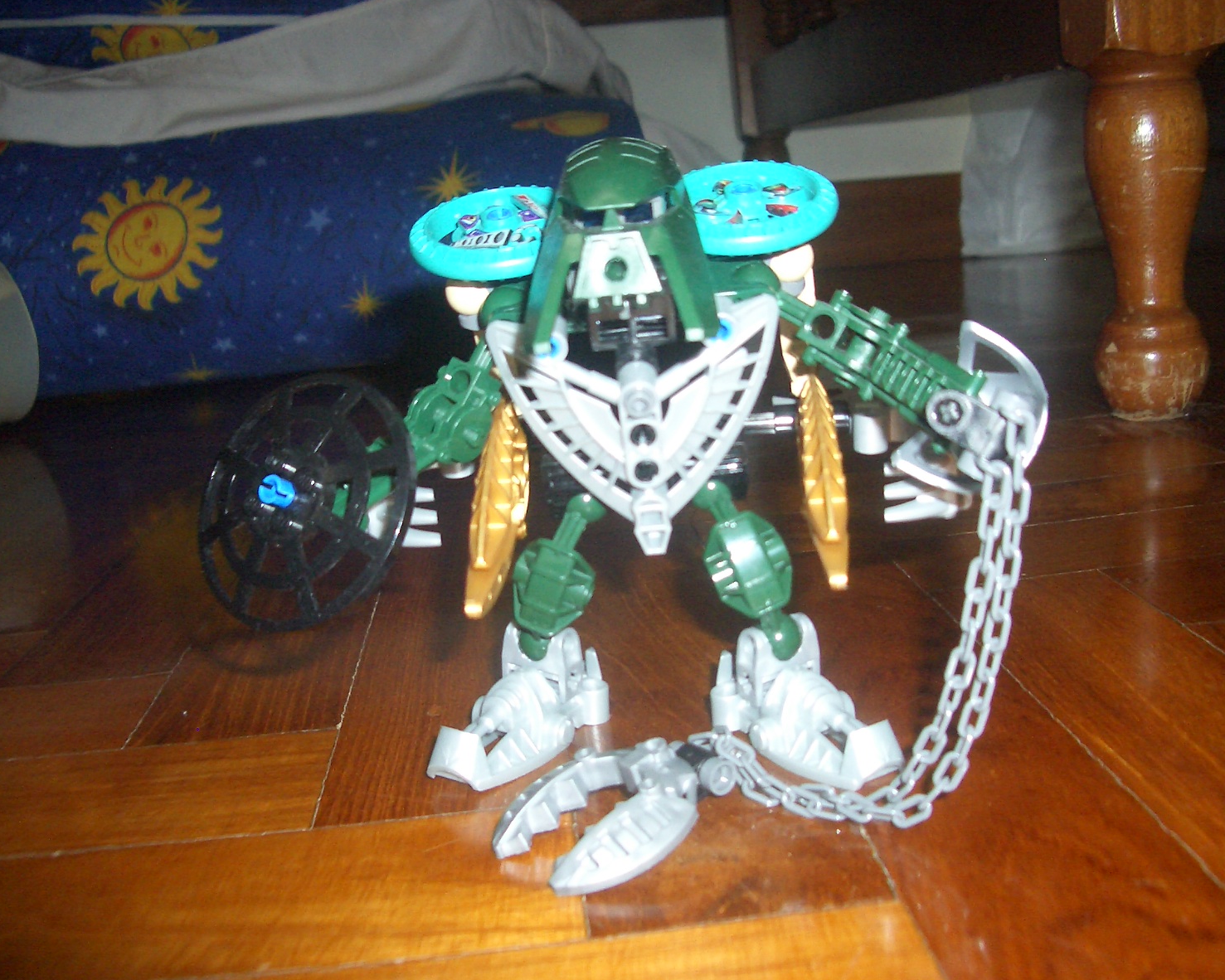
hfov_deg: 49.1
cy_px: 489
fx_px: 1342
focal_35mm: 37
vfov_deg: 40.1
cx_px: 642
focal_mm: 5.8
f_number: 2.6
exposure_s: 1/40
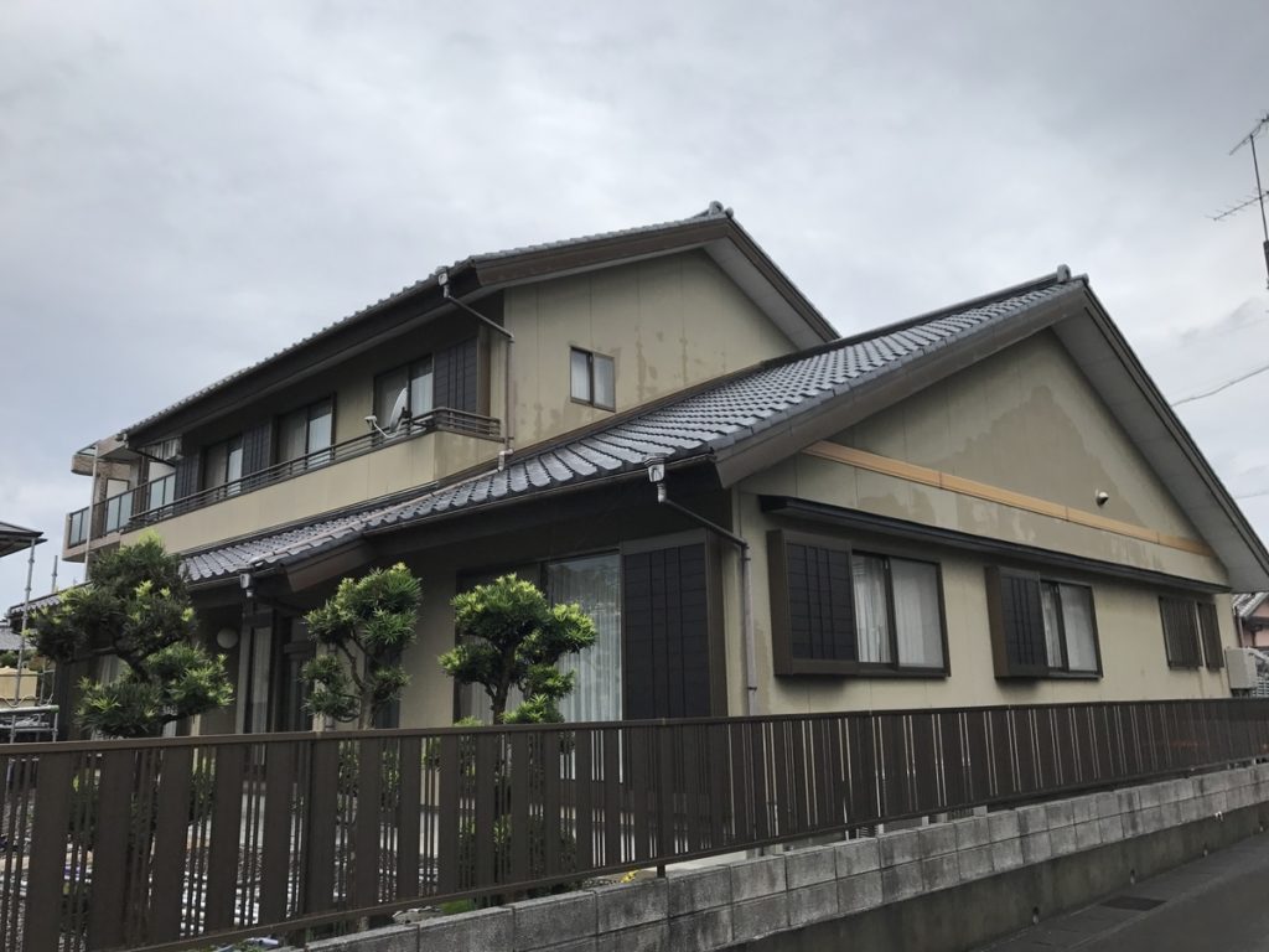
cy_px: 476
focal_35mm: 28
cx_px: 634
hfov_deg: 63.4
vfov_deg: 49.7
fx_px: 1026
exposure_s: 1/550
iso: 20
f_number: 1.8
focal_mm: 3.99
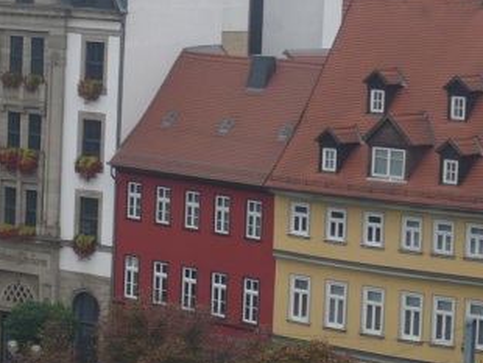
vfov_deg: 8.5
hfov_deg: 11.3
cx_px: 151
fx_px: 2430
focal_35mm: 174
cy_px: 79
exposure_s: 1/125
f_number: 4.3
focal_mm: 13
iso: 100
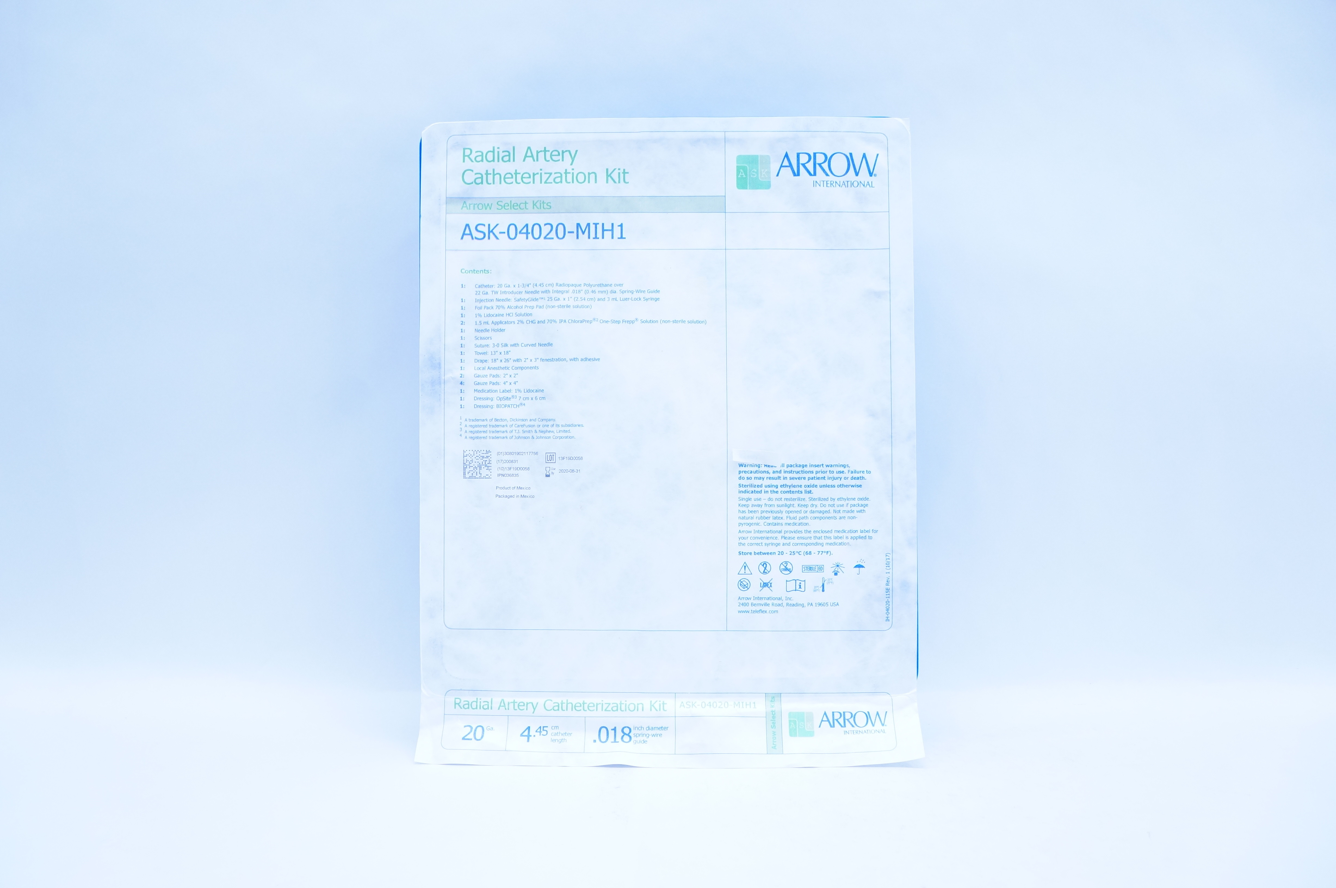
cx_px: 668
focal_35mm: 27
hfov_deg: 67.4
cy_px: 444
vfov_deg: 47.8
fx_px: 1001
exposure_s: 1/125
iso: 800
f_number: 5.6
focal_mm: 18
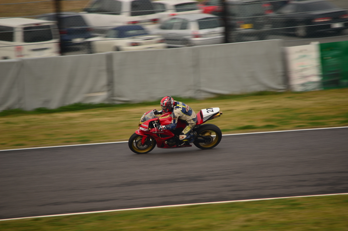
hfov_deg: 4.6
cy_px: 116
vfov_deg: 3.0
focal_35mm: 450
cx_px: 174
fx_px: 4341
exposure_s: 1/250
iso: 100
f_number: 6.3
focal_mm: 300
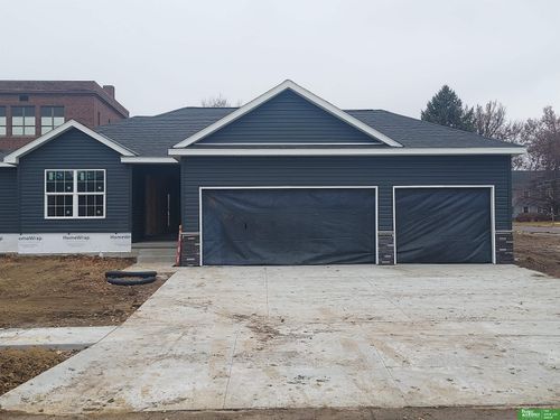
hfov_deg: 71.6
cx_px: 280
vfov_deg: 56.8
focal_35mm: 24
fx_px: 388
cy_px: 210
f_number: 1.8
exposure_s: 1/374
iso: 40
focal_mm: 4.6
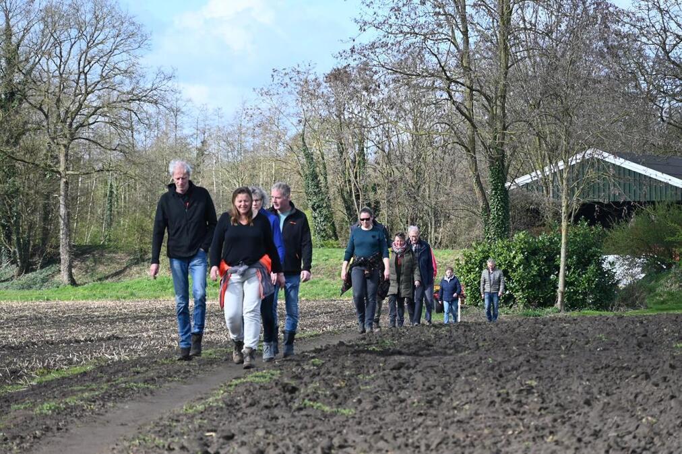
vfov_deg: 7.6
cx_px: 341
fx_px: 3409
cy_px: 227
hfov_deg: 11.4
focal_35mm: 180
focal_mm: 120
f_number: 6
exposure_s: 1/250
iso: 125
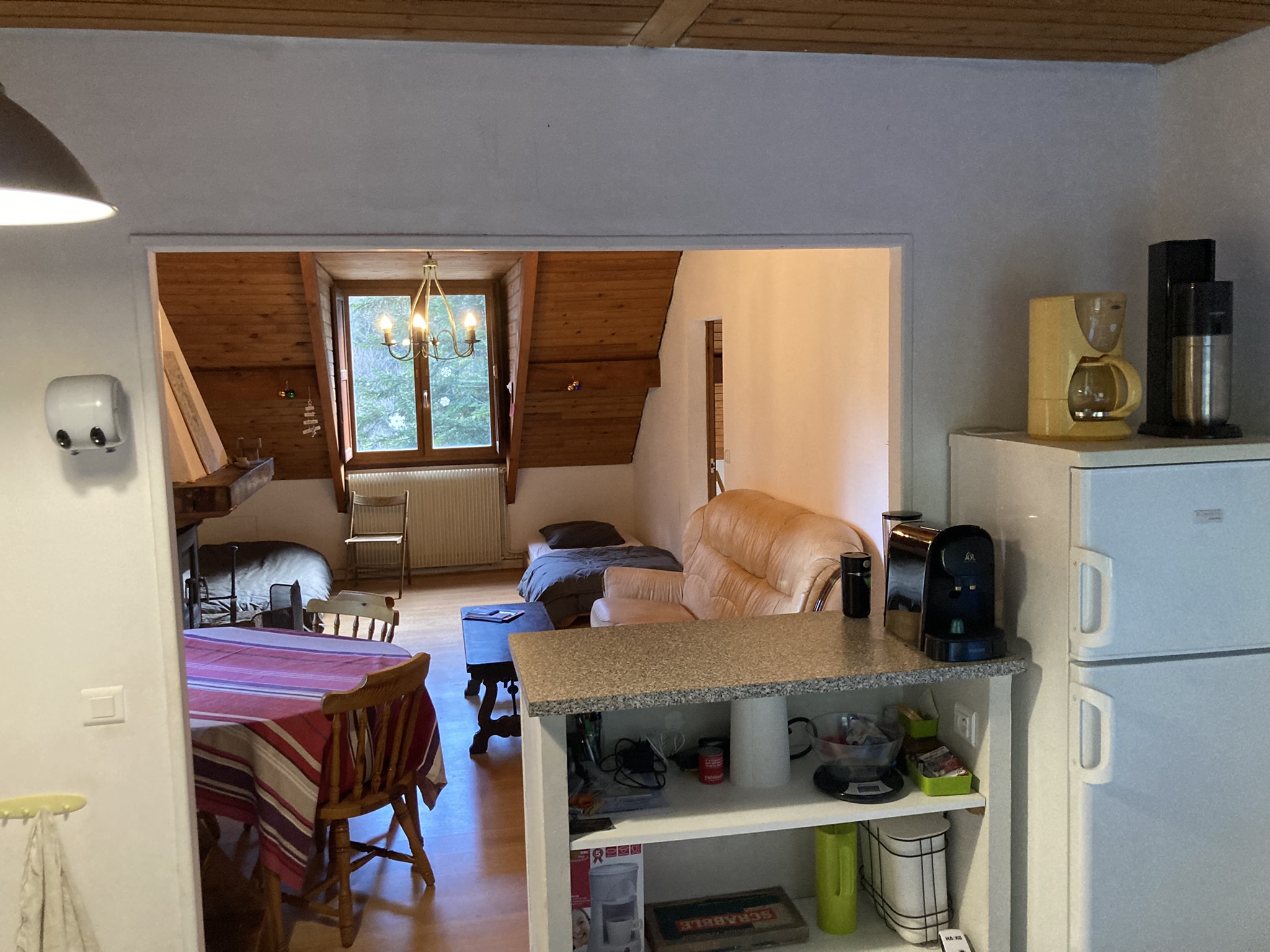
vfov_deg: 49.7
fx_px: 1027
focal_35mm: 28
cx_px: 635
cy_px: 476
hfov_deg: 63.4
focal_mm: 3.99
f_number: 1.8
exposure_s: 1/51
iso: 320
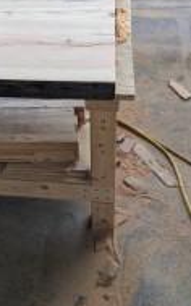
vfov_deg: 33.7
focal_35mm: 57
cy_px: 28
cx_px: 68
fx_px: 475
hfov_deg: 22.7
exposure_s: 1/40
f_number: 1.73
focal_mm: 4.38
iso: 68
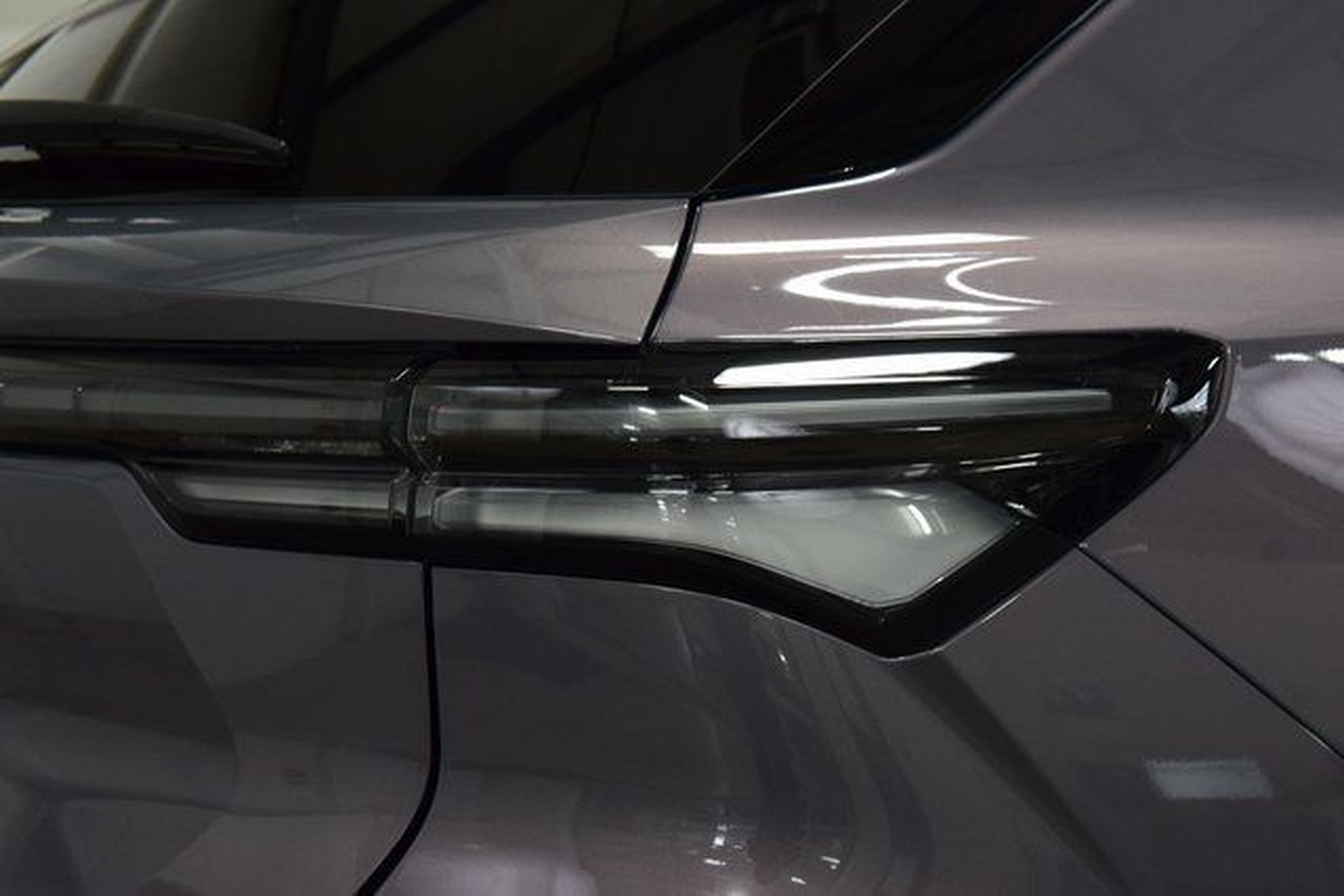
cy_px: 448
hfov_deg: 27.0
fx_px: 2800
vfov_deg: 18.2
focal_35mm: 75
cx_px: 672
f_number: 7.1
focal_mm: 50
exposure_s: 1/60
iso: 1600
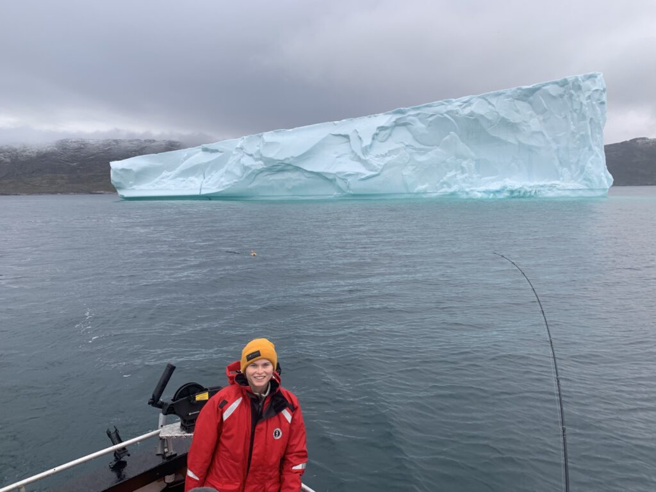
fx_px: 493
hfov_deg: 67.3
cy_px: 246
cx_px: 328
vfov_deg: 53.1
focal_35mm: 26
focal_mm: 4.25
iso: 25
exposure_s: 1/350
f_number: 1.8
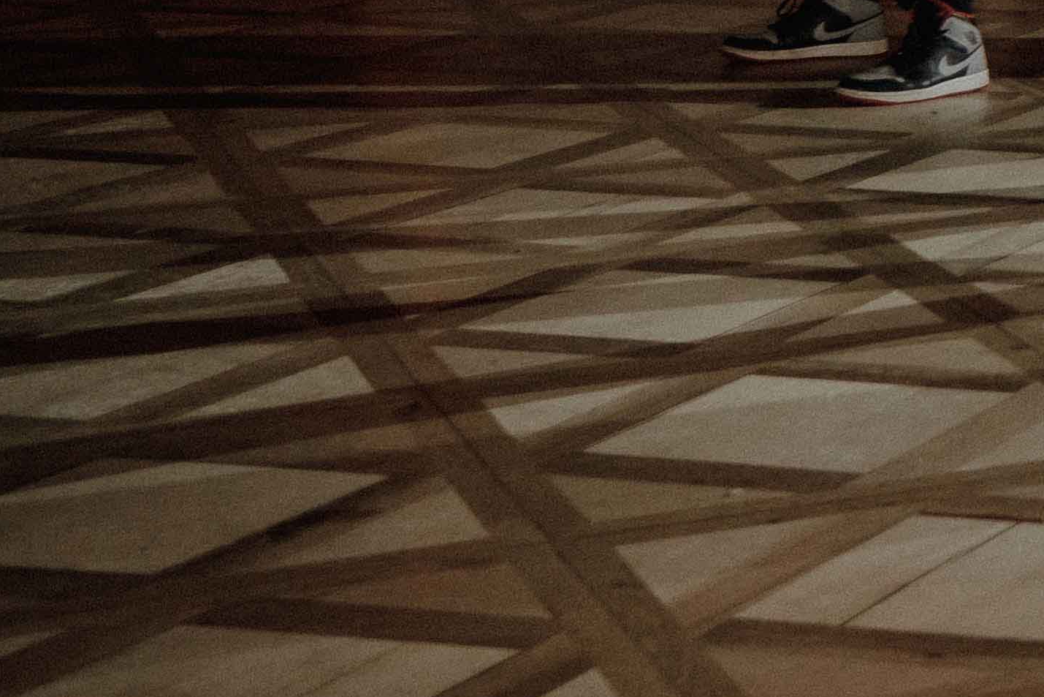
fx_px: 3016
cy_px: -510
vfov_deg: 12.2
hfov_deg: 15.2
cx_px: 2178
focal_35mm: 104
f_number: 2.2
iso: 500
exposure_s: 1/160
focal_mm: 16
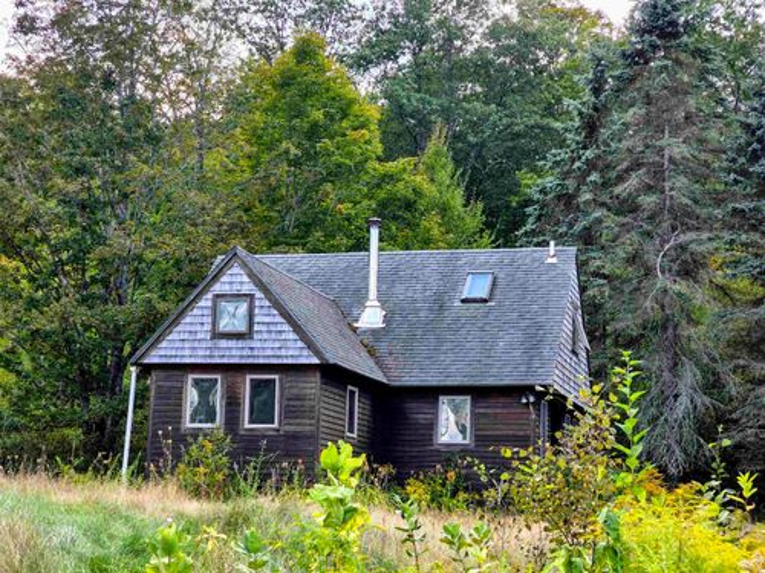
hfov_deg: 28.2
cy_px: 286
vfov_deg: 21.3
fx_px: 1525
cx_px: 382
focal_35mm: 69
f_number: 2.4
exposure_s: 1/223
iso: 50
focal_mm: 7.9
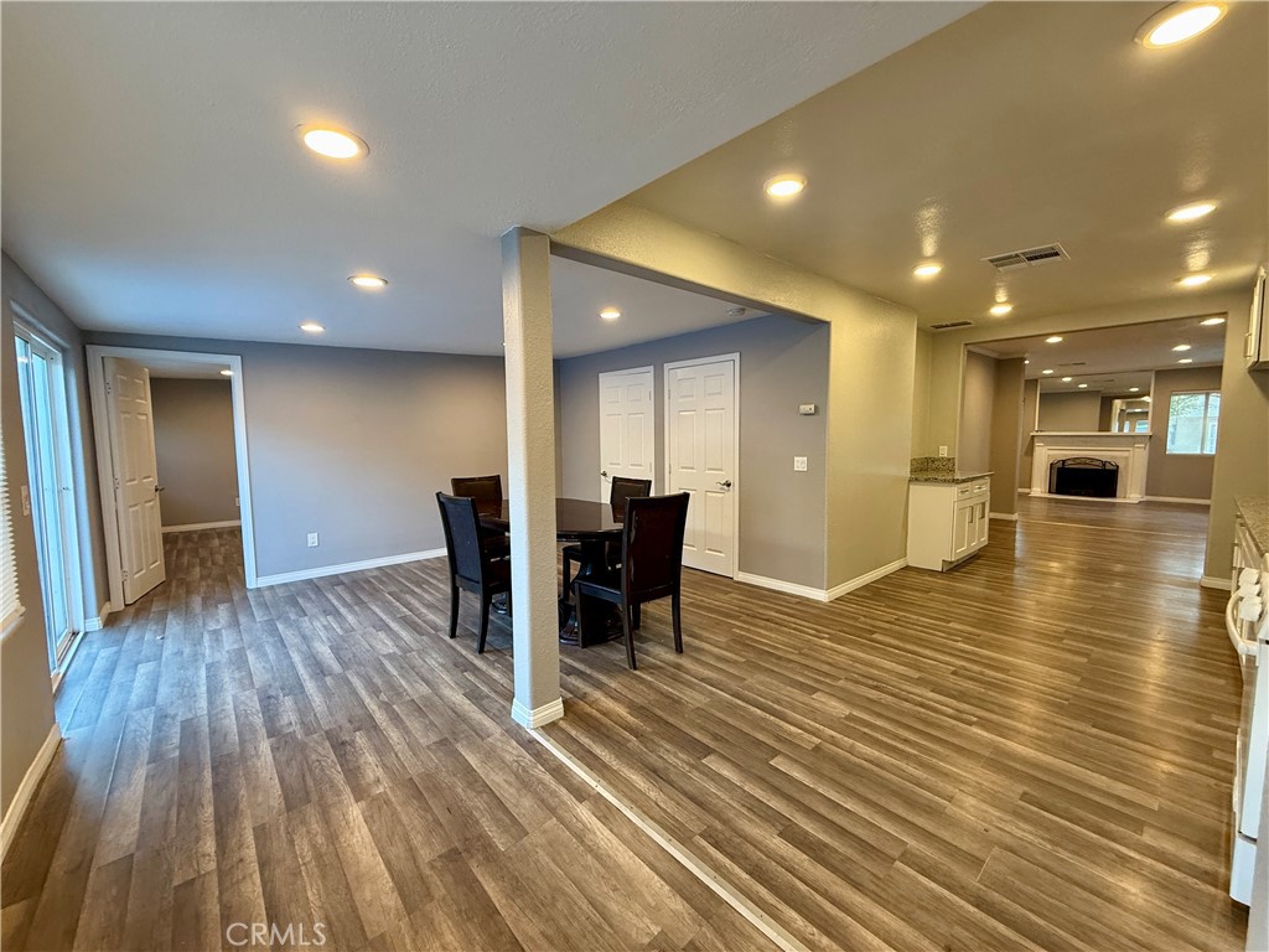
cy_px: 476
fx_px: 513
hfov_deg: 102.1
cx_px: 634
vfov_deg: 85.7
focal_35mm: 14
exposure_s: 1/60
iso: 200
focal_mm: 2.22
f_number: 2.2
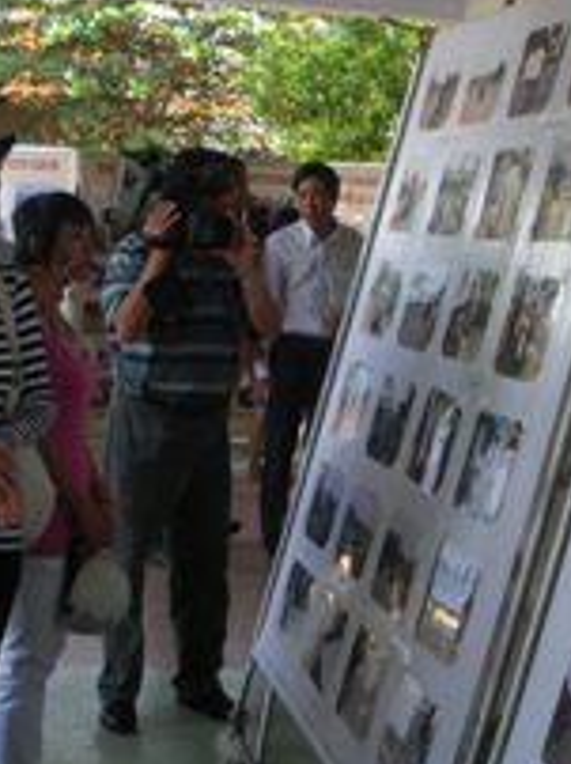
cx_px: 435
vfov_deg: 24.4
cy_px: 321
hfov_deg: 18.3
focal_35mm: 80
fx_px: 1763
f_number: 3.5
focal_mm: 6.3
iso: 80
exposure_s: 1/60
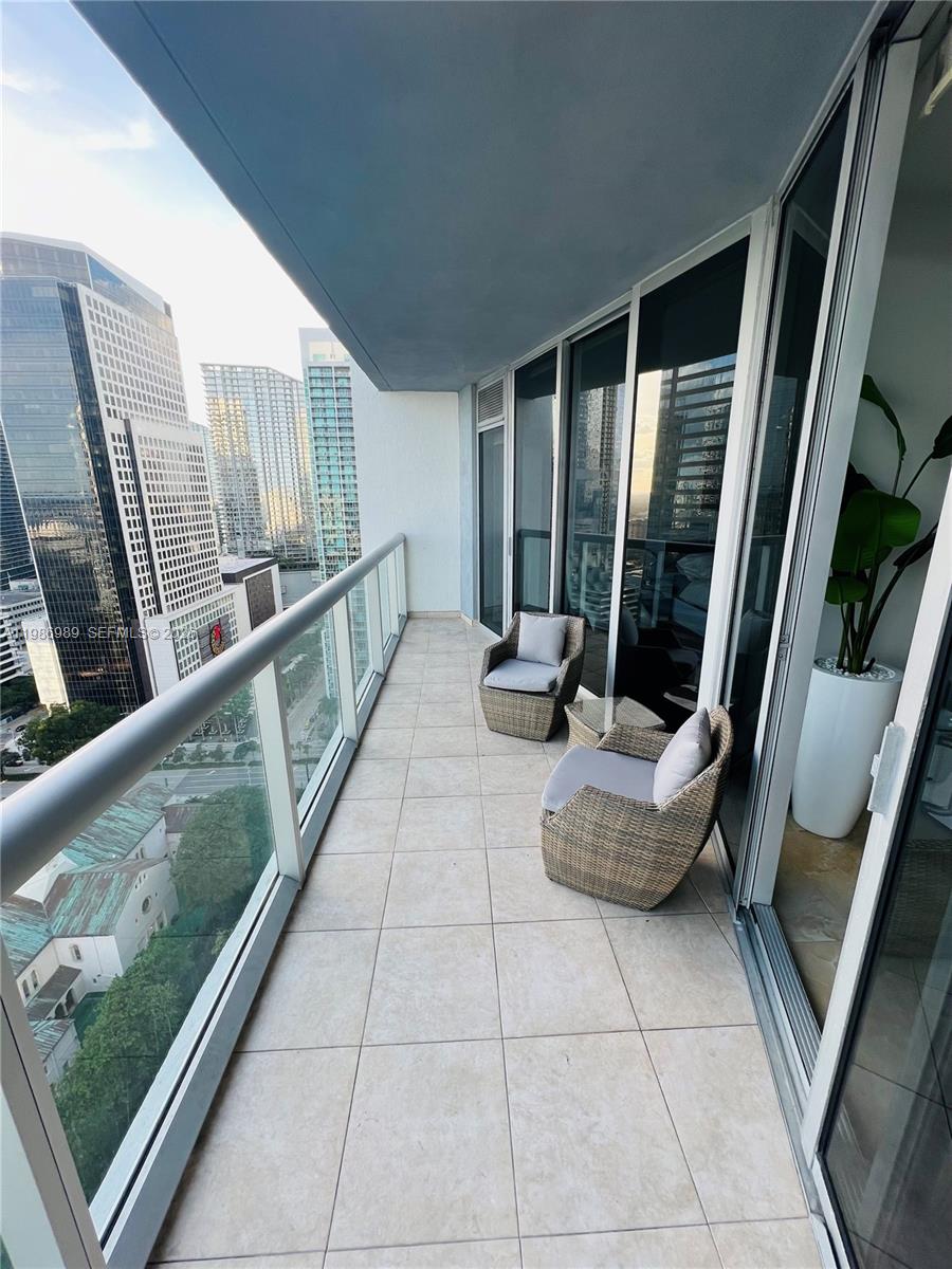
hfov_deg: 89.9
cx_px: 476
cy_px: 634
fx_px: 477
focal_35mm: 13
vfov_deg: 106.2
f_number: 1.8
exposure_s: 1/233
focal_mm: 1.57
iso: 32
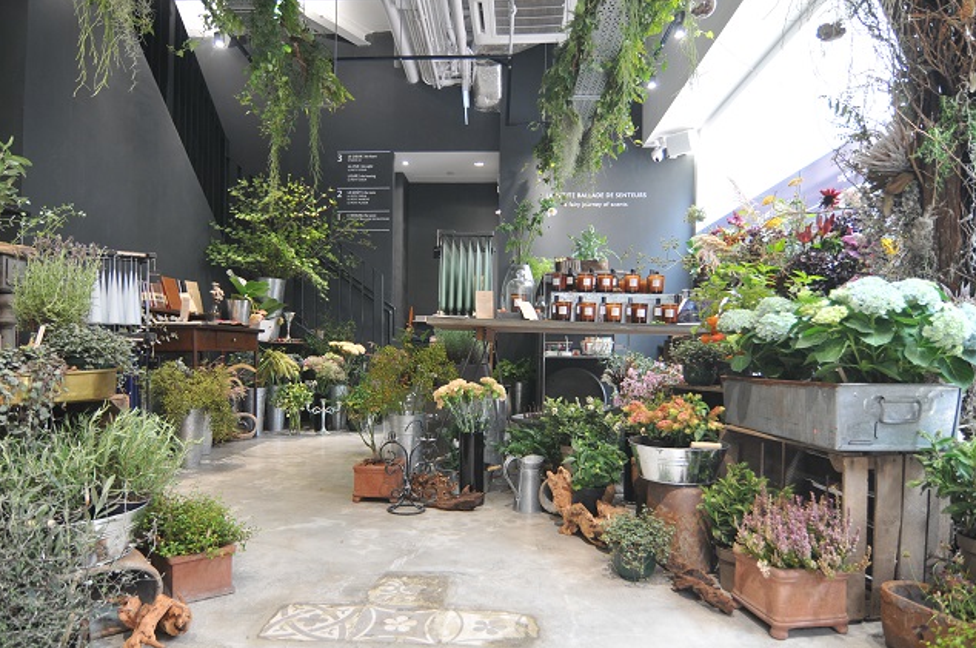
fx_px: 569
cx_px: 471
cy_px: 349
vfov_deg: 59.3
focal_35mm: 21
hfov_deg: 81.2
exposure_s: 1/20
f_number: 4
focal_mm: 12
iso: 200
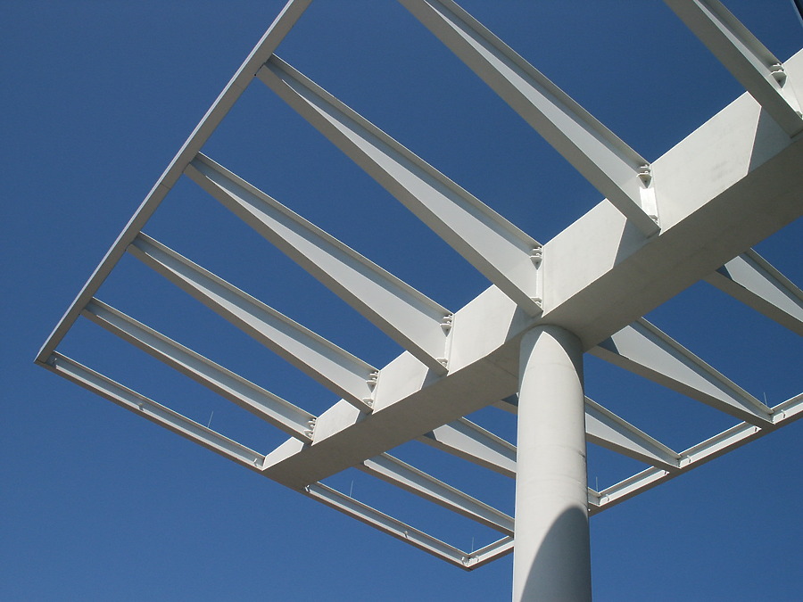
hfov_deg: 52.6
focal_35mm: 35
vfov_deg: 40.7
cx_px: 402
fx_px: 812
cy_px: 301
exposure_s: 1/500
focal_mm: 7.18
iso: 64
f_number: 6.7
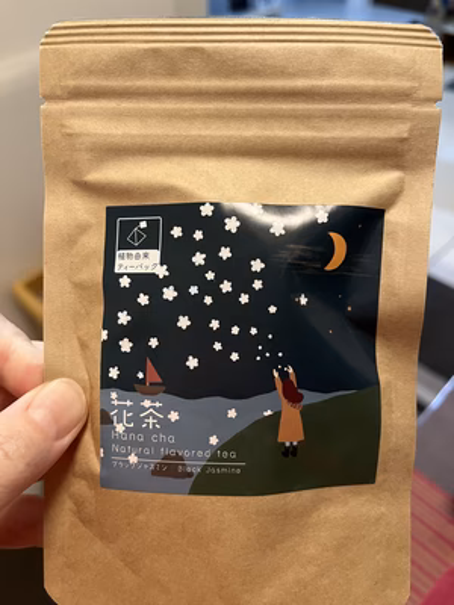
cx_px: 227
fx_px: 455
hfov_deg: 53.1
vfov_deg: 67.3
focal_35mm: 26
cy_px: 302
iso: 500
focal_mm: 5.1
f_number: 1.6
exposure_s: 1/40
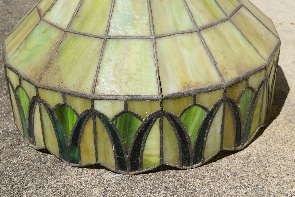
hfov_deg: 35.0
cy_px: 98
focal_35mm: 57
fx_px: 467
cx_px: 148
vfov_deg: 23.8
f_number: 11
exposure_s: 1/500
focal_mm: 38
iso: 200
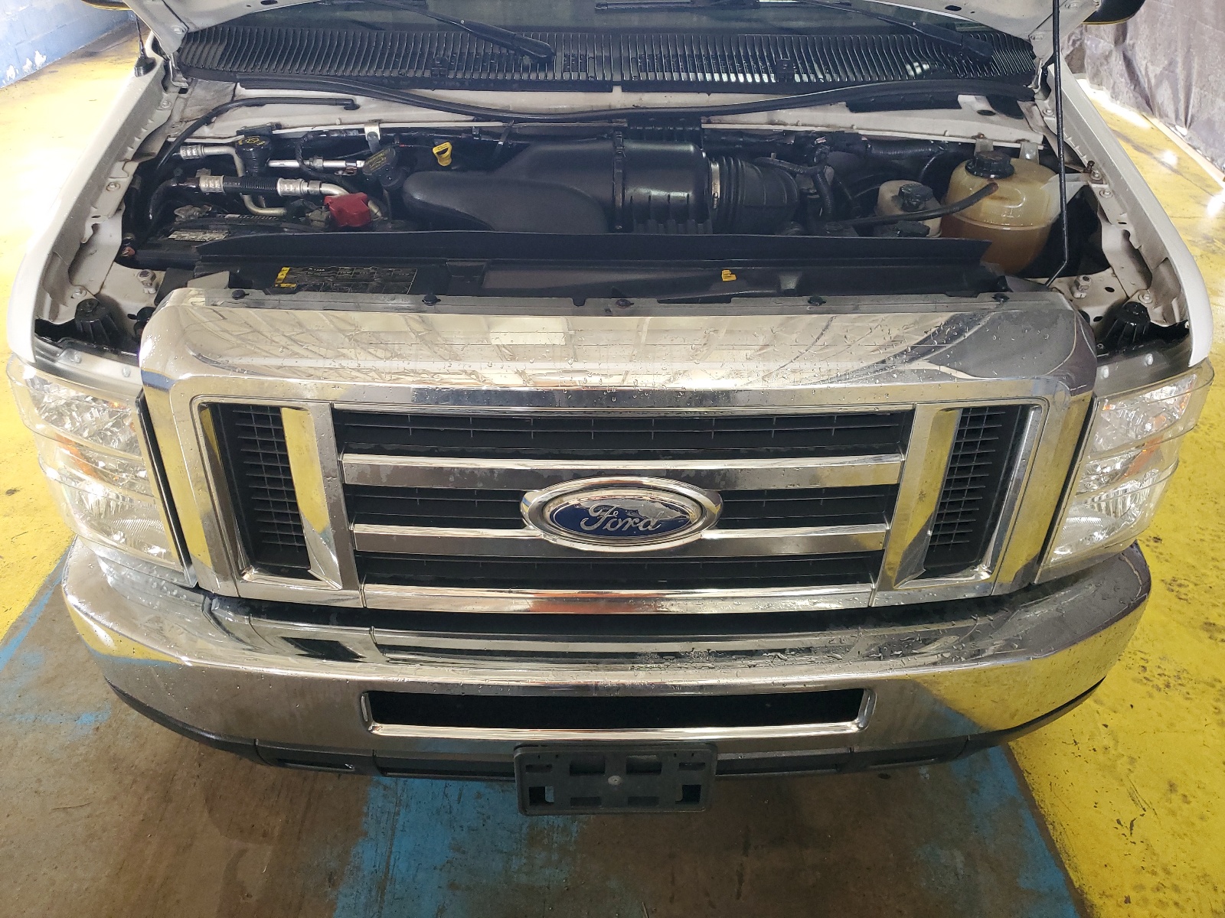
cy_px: 459
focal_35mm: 26
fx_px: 920
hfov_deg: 67.3
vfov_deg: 53.1
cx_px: 612
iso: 156
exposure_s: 1/60.2
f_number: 1.5
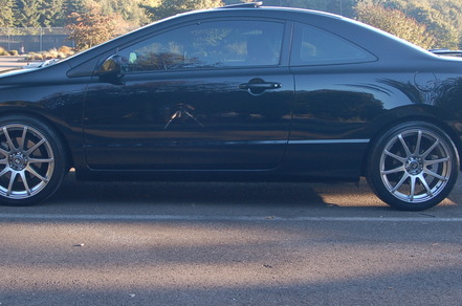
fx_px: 781
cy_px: 104
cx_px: 215
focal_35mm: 61
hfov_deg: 32.9
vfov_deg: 22.1
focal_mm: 28
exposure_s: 1/25
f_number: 4.5
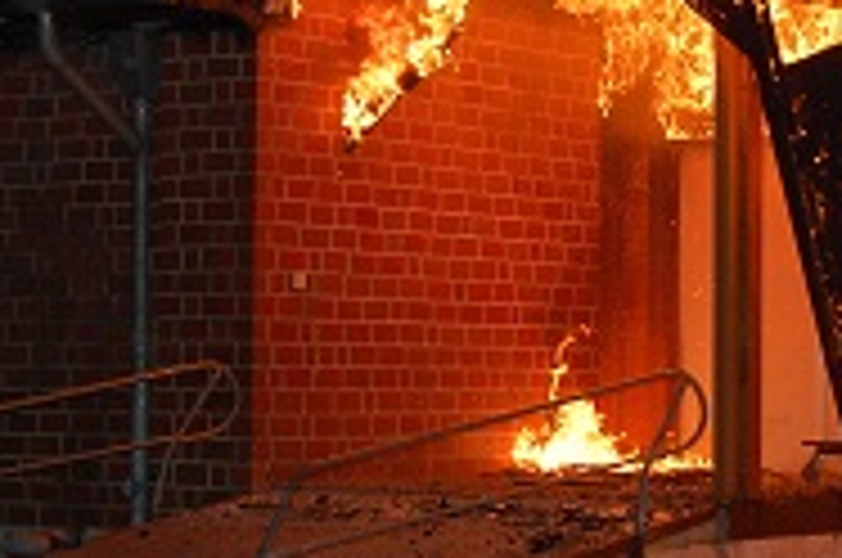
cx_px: 567
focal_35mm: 125
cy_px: 194
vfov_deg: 10.9
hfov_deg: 16.4
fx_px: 2919
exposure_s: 1/320
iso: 400
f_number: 4.2
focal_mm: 26
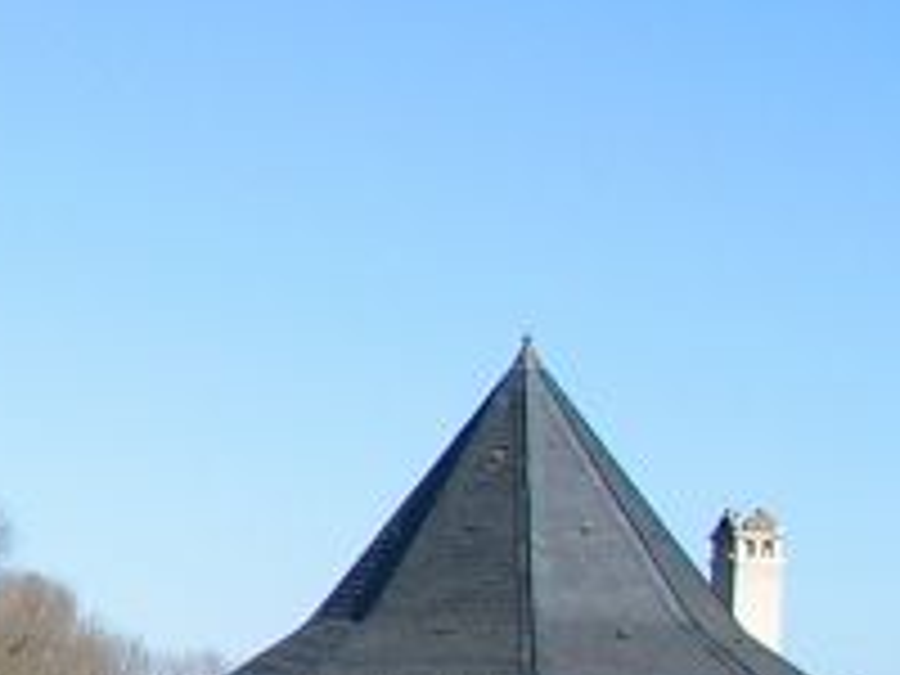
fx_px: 3536
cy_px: 688
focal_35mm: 136
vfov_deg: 10.8
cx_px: -788
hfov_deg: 13.0
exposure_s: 1/678
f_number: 4
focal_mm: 7.13
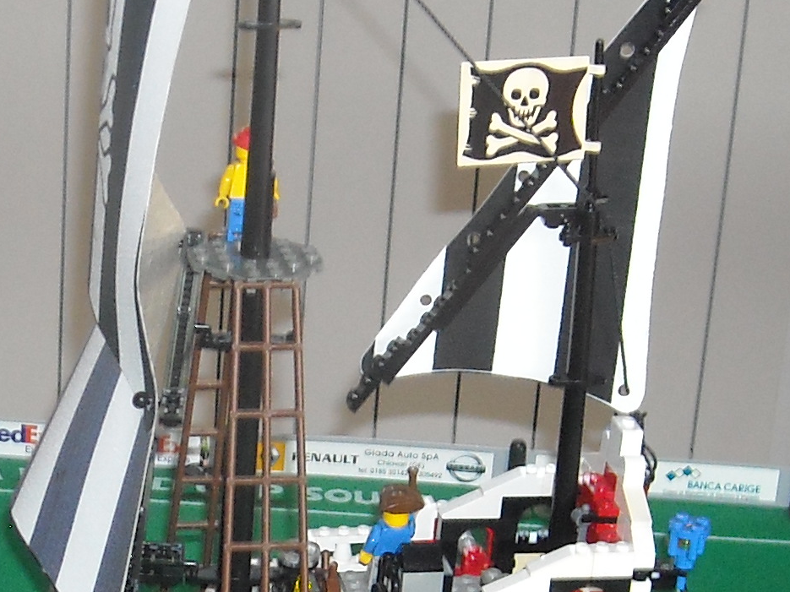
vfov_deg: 12.7
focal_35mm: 115
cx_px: 85
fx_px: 2624
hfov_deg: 16.9
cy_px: 579
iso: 200
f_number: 2.8
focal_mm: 5.7
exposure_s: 1/60
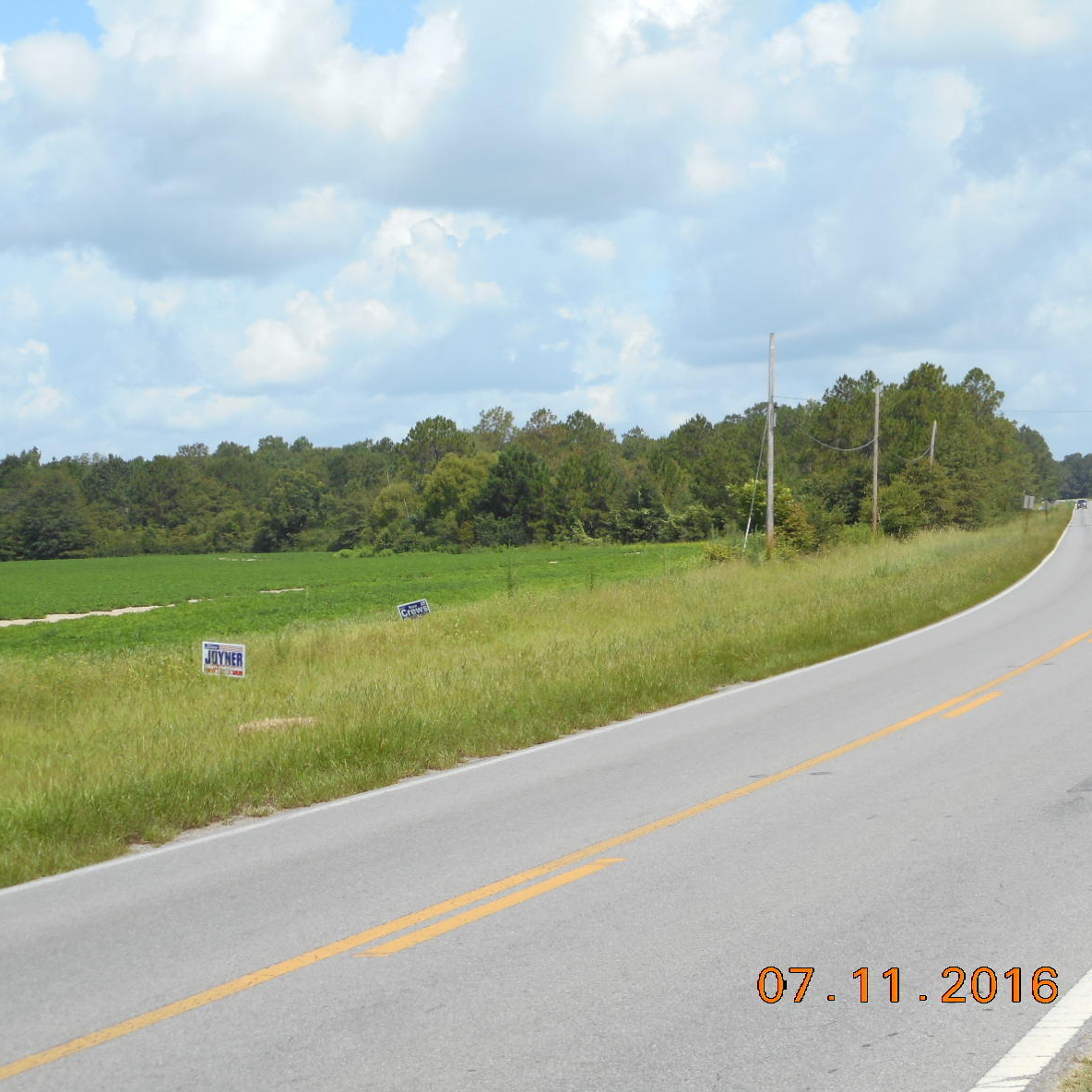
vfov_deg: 21.7
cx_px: 578
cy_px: 547
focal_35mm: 80
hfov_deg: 21.6
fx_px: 2855
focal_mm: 12
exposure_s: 1/320
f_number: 5.3
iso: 80
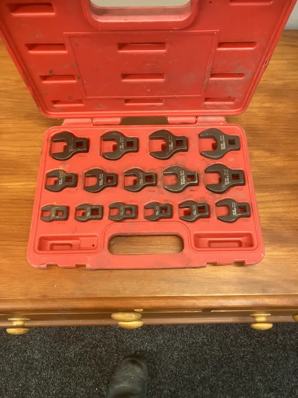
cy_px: 199
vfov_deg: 63.4
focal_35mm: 28
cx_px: 149
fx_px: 321
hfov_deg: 49.7
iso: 250
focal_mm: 3.99
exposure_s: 1/33
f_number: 1.8
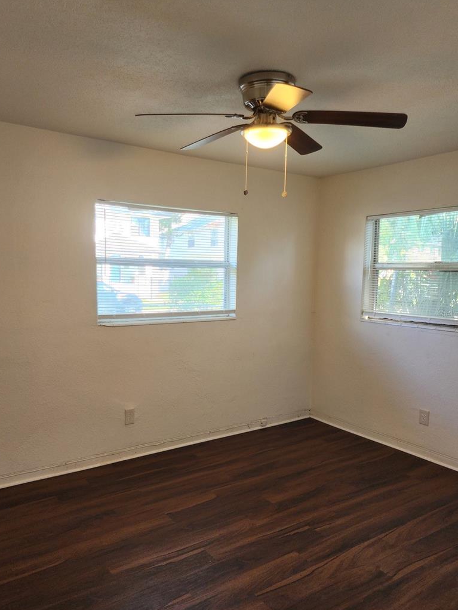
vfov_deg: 65.3
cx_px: 212
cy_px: 313
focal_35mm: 27
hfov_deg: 51.3
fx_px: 476
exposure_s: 1/120
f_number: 1.8
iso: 250
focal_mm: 6.4
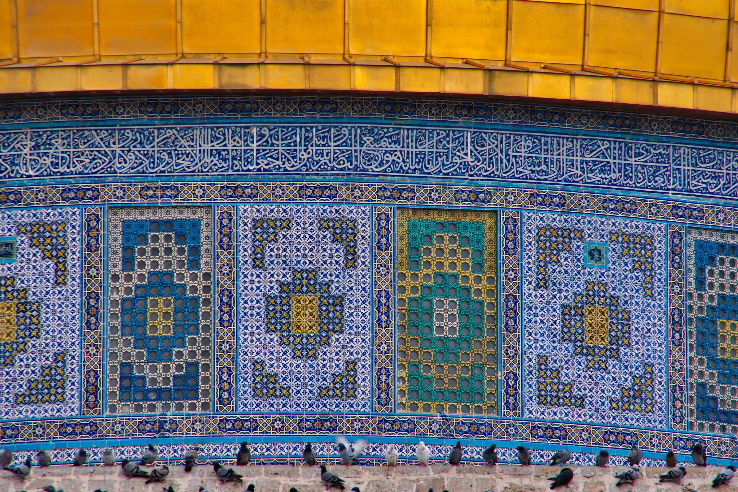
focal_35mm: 450
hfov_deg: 4.6
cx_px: 369
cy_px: 246
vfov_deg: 3.1
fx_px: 9224
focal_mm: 300
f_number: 14
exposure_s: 1/125
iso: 200
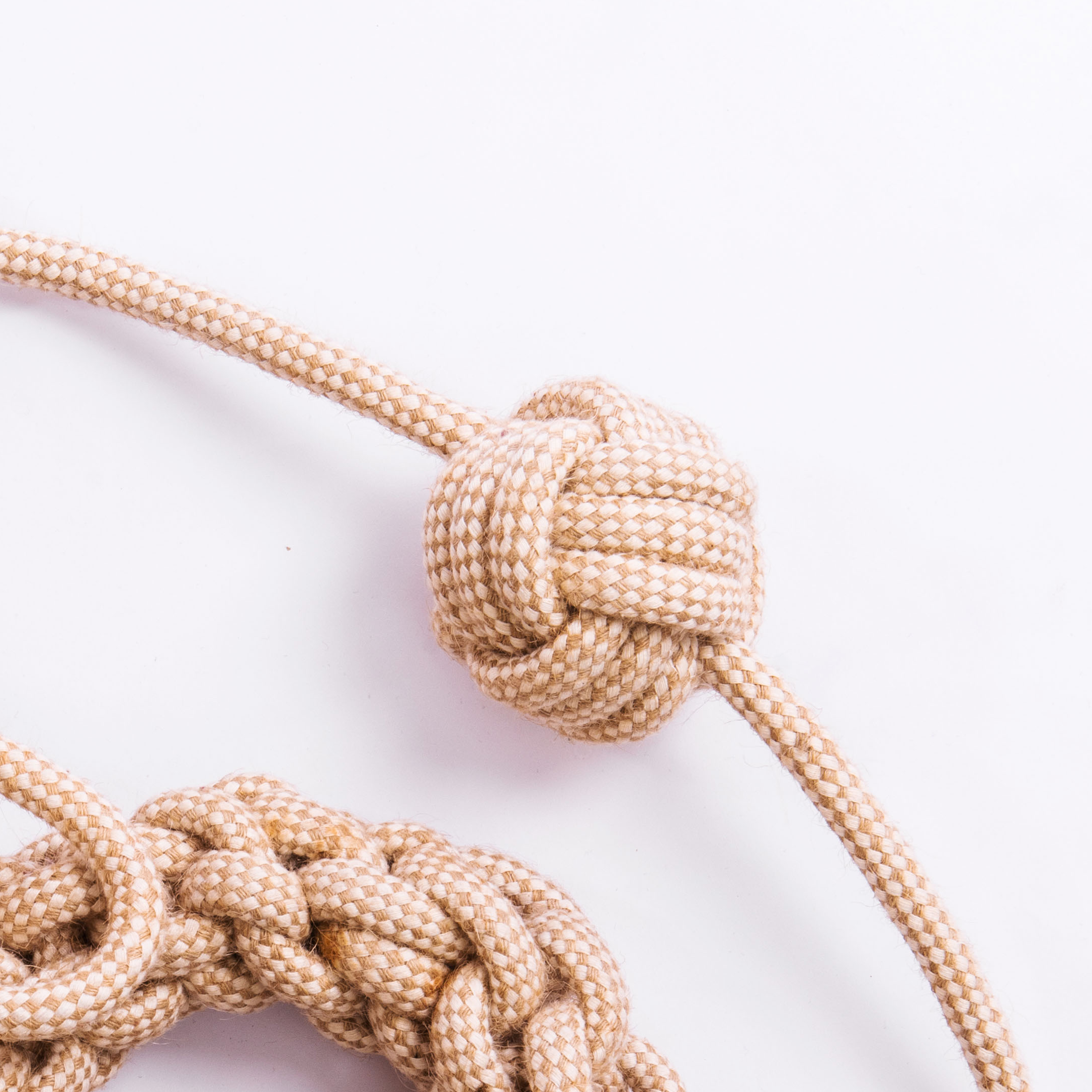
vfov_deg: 11.9
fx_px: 5175
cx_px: 209
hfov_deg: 12.0
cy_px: 1095
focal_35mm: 145
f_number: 14
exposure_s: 1/160
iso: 100
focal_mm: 50
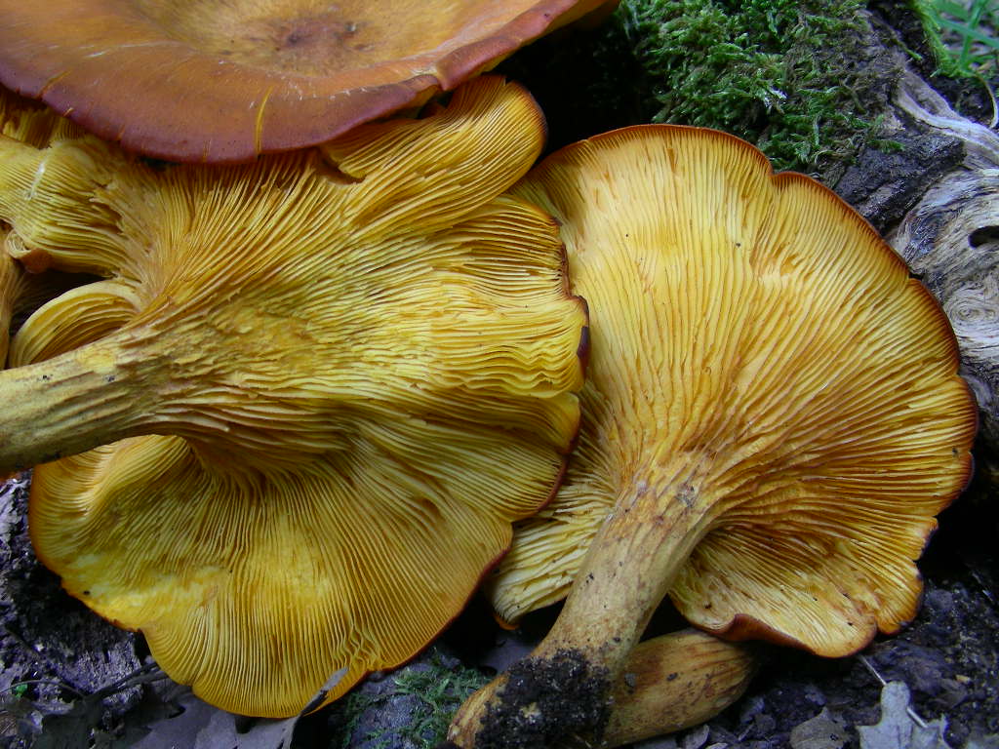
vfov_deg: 37.7
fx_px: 1097
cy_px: 374
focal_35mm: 38
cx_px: 500
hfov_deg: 49.0
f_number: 3.5
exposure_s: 1/35.2
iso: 50
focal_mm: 6.3
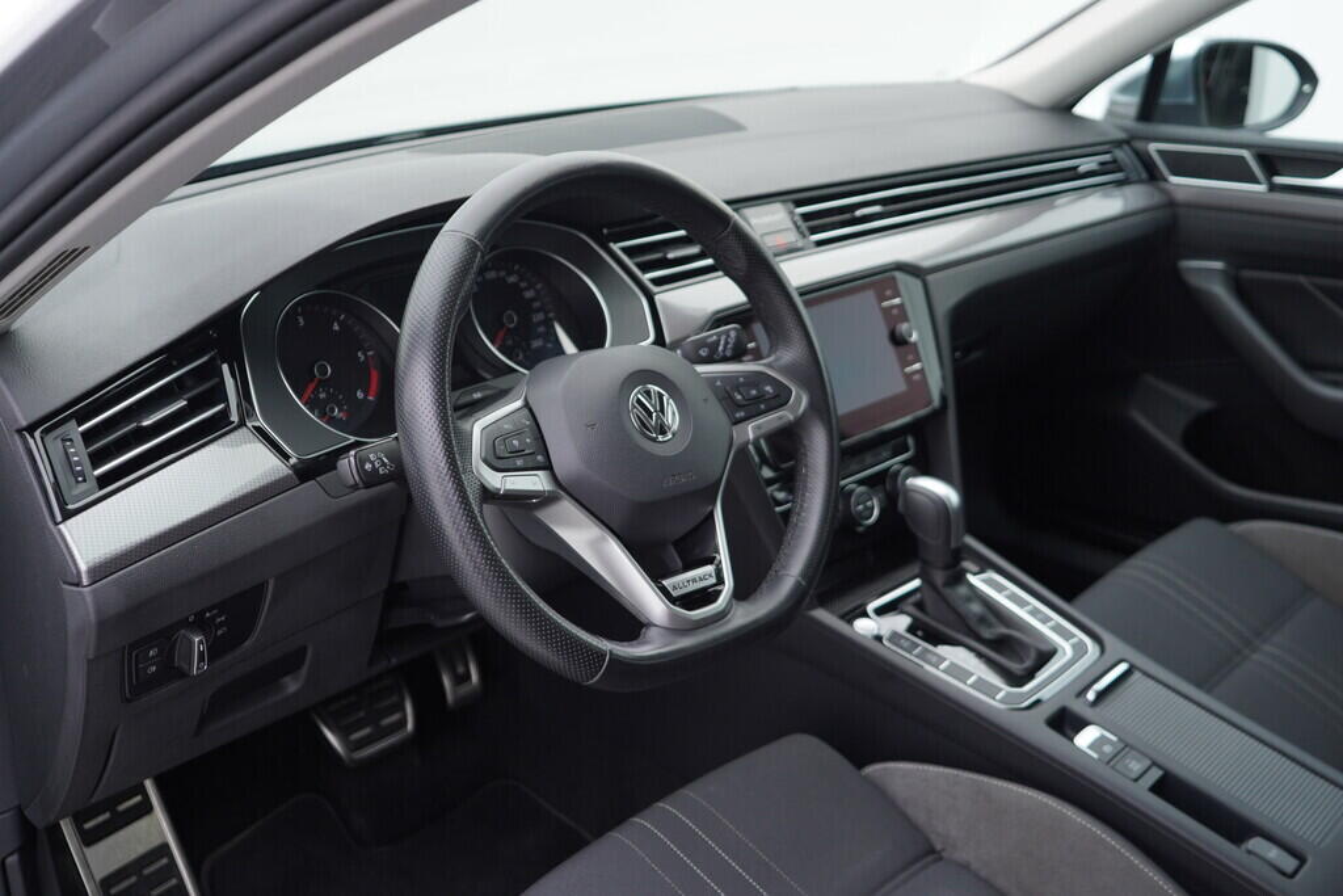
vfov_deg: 36.9
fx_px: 1343
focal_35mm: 36
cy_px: 448
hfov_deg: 53.1
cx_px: 672
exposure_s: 1/40
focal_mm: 24
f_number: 2.8
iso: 125
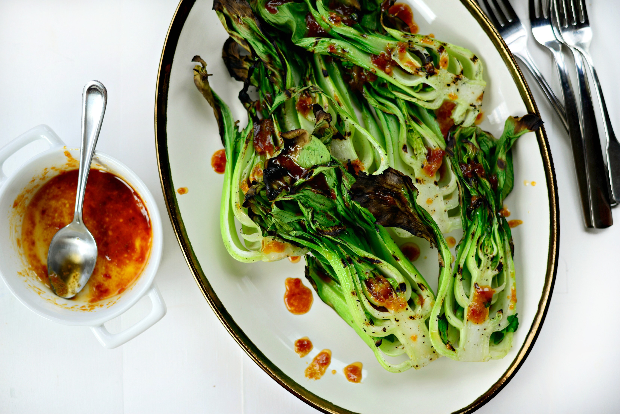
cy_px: 207
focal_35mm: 50
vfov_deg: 27.0
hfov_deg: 39.6
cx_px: 310
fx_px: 861
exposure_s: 1/250
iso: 160
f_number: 2.8
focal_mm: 50
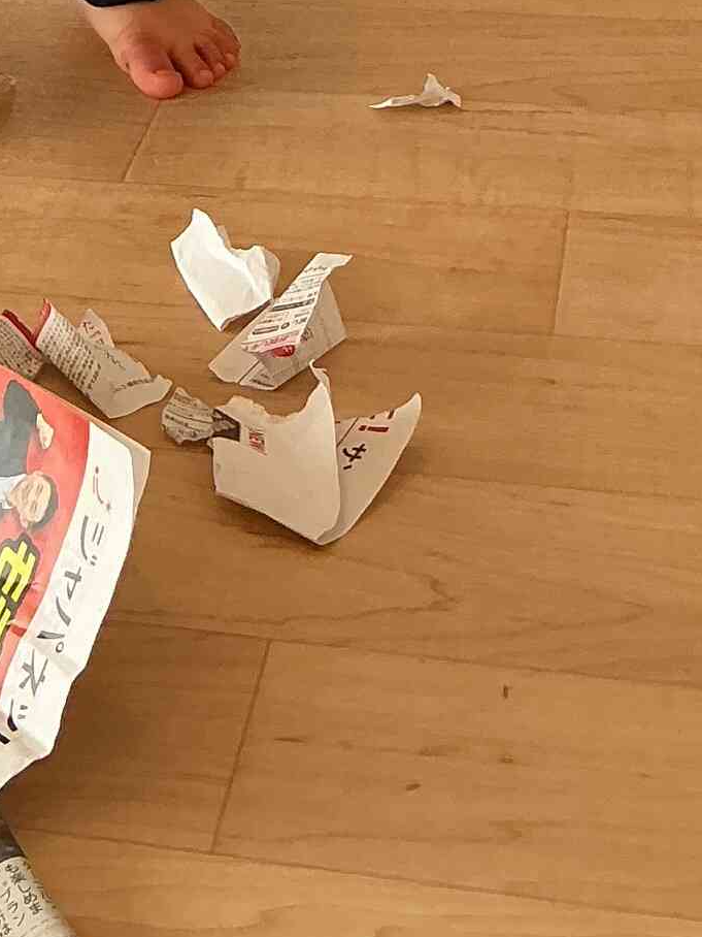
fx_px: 2785
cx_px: -210
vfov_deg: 16.6
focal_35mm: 103
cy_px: -619
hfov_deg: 13.8
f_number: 1.8
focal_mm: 3
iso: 25
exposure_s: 1/491
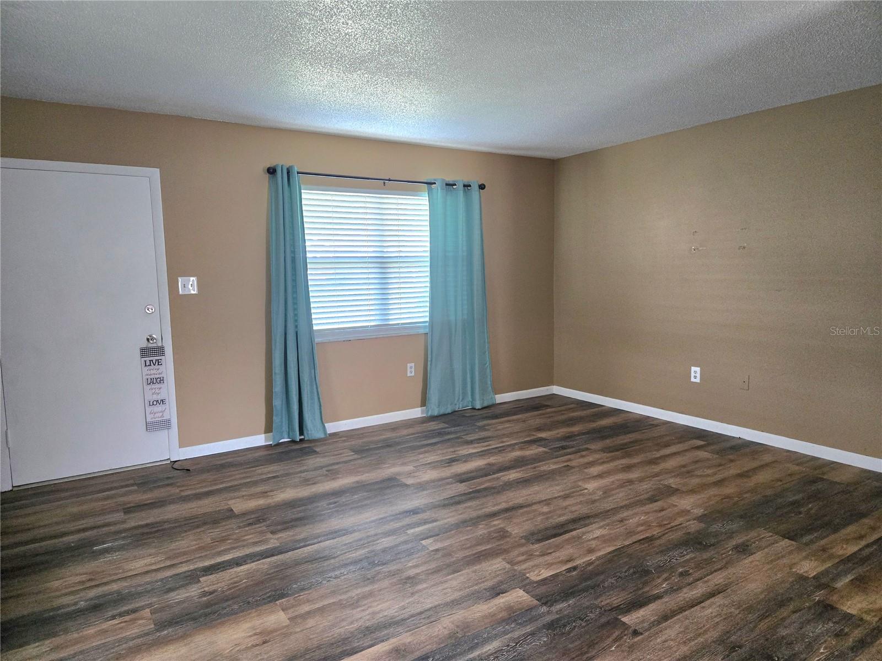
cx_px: 441
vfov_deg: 58.9
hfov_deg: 73.9
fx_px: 586
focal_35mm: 23
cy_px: 330
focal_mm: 5.4
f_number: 1.8
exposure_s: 1/120
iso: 800
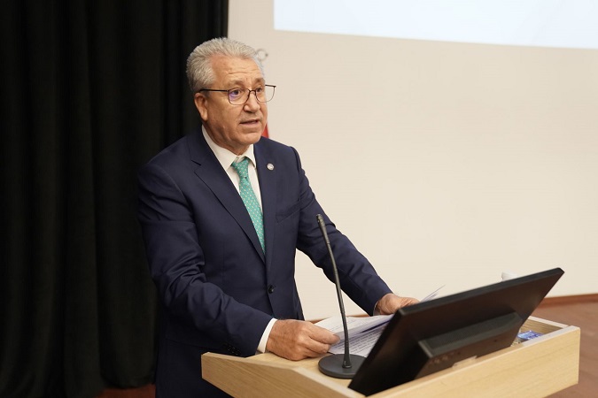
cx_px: 299
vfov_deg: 36.9
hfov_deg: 53.1
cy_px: 199
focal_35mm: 36
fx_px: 598
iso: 3200
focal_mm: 36
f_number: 3.2
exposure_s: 1/100
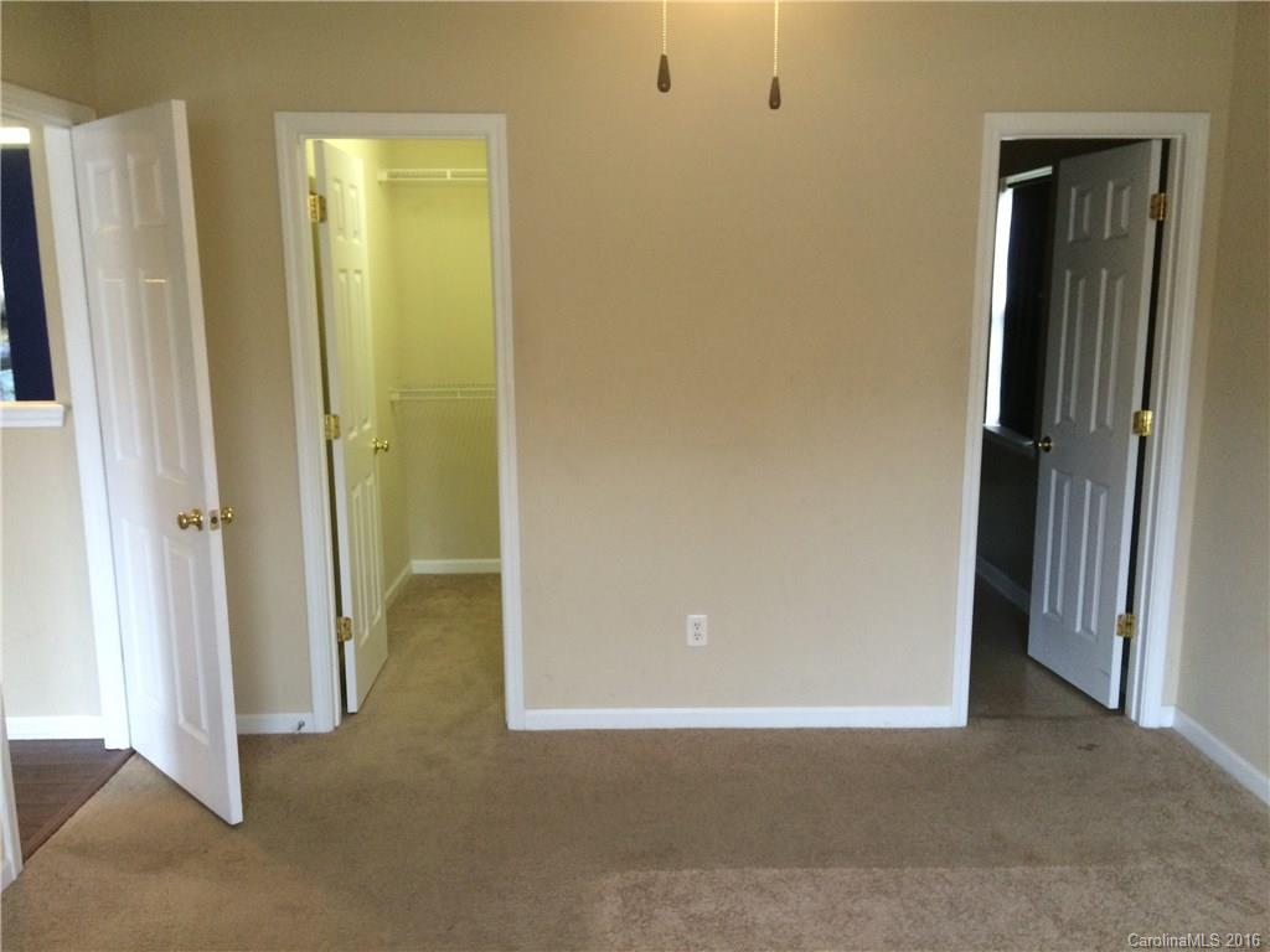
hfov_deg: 61.7
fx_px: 1064
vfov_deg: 48.2
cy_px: 476
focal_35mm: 29
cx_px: 635
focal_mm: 4.15
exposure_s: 1/30
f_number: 2.2
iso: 160
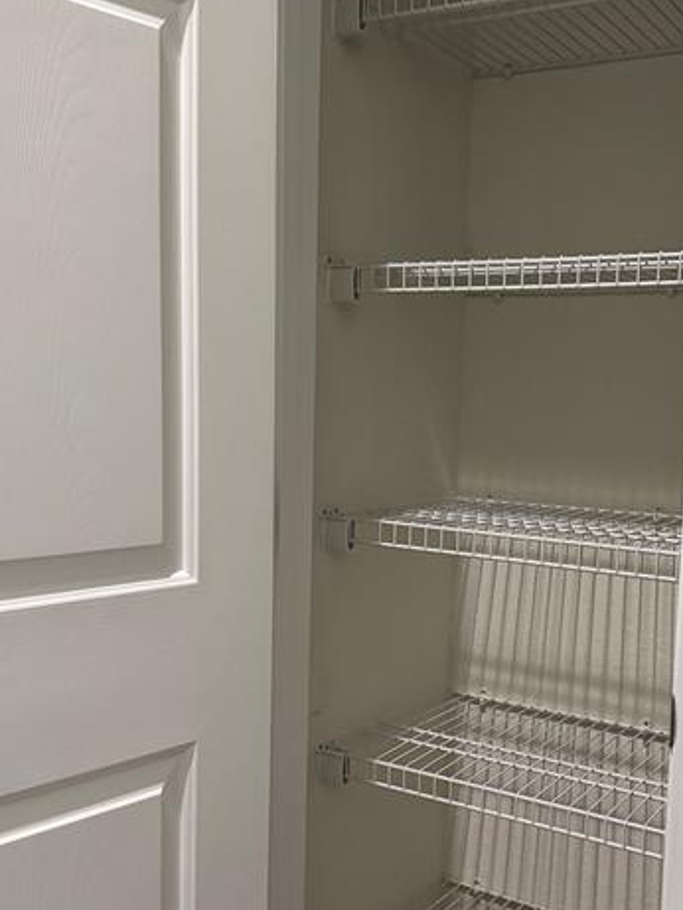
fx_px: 1052
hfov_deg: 35.8
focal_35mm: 40
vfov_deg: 46.7
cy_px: 519
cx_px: 411
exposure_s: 1/40
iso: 800
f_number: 1.78
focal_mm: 6.76
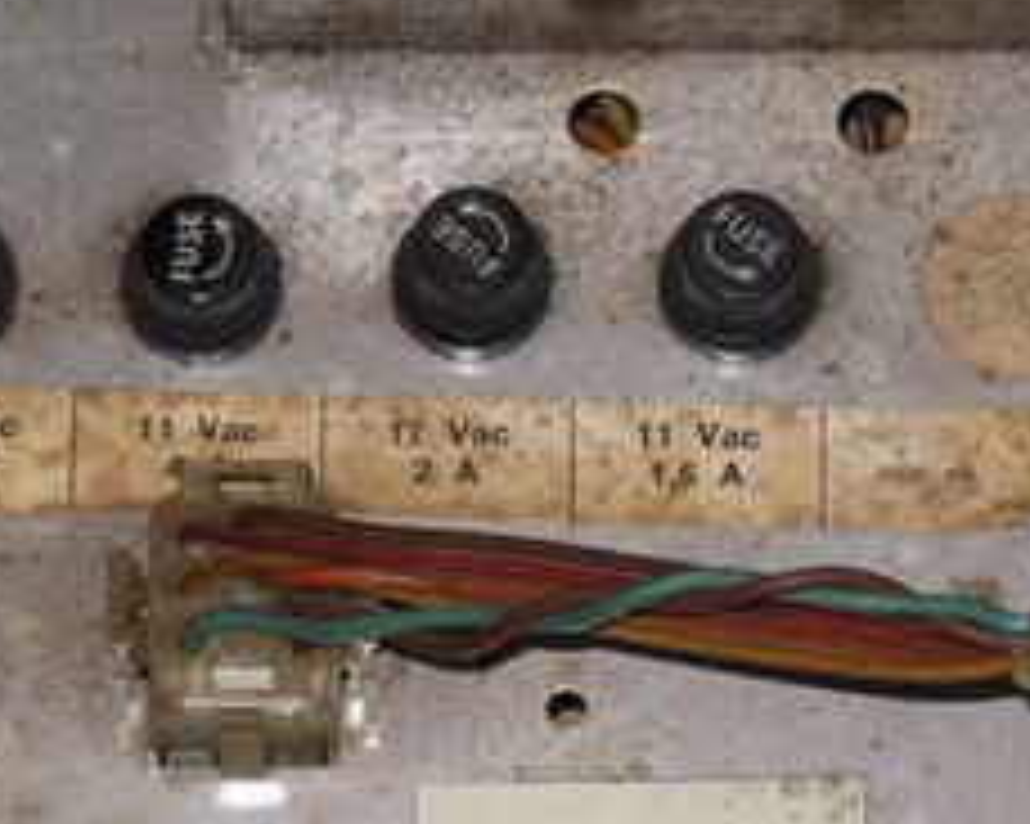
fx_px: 6460
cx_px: 400
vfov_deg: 7.3
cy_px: 504
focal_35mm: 212
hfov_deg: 9.1
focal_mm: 19.7
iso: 200
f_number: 4.8
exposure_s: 1/60
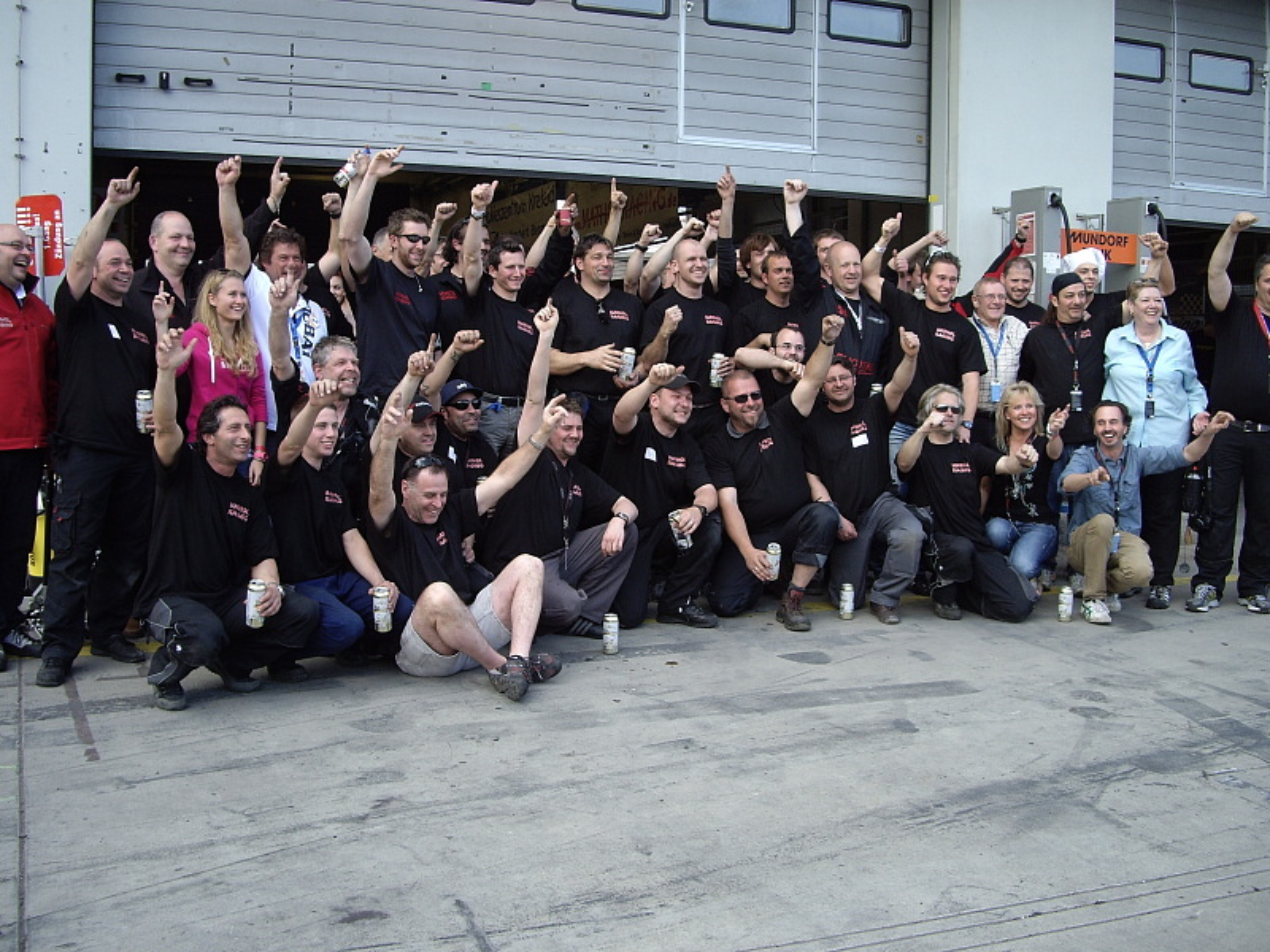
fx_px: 1394
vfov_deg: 37.7
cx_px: 635
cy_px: 476
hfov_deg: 49.0
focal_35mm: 38
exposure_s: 1/200
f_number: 2.8
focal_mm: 7.9
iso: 100
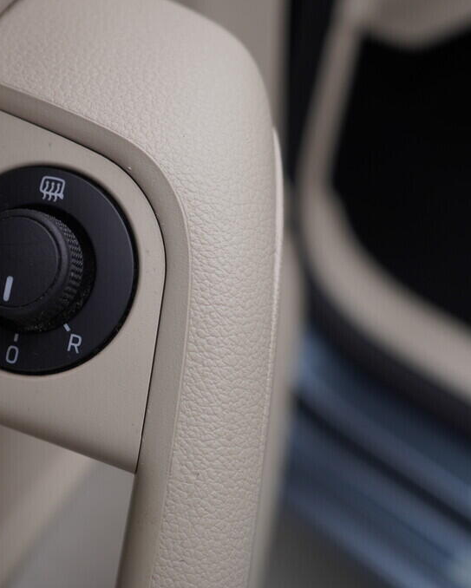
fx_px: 888
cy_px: 294
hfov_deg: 28.7
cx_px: 62
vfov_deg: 36.6
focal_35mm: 51
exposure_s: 1/60
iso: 125
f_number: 3.5
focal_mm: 24
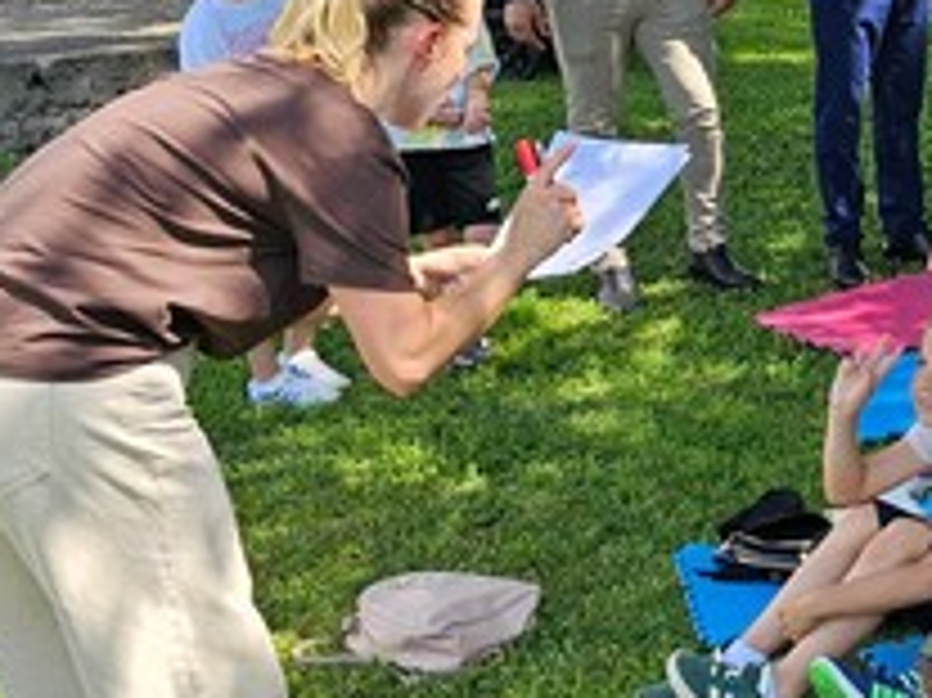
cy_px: 104
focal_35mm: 89
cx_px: 1598
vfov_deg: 16.4
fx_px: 2395
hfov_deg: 18.2
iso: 10
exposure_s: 1/202
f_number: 1.7
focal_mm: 6.3
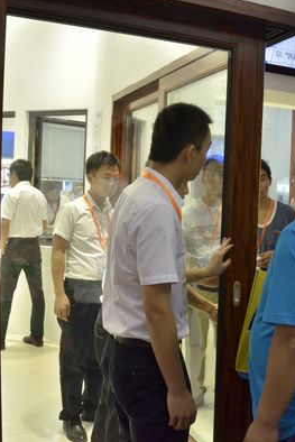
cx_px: 222
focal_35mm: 41
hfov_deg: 32.0
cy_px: 220
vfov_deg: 47.4
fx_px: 503
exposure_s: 1/100
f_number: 8
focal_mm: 18
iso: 1400
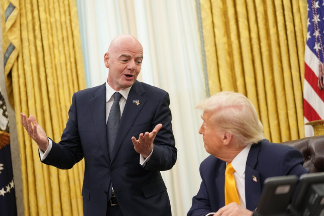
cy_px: 108
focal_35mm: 70
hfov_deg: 28.8
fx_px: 630
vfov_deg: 19.5
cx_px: 162
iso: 1000
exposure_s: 1/200
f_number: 2.8
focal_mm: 70
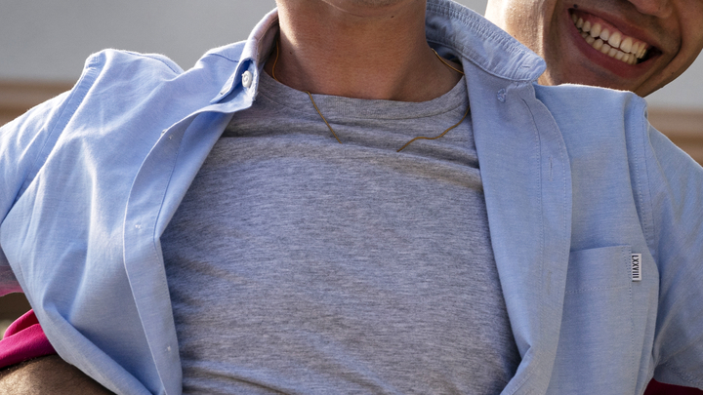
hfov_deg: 6.5
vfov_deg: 3.7
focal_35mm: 332
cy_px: 134
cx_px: 358
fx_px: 6189
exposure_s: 1/500
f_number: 8
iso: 400
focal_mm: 144
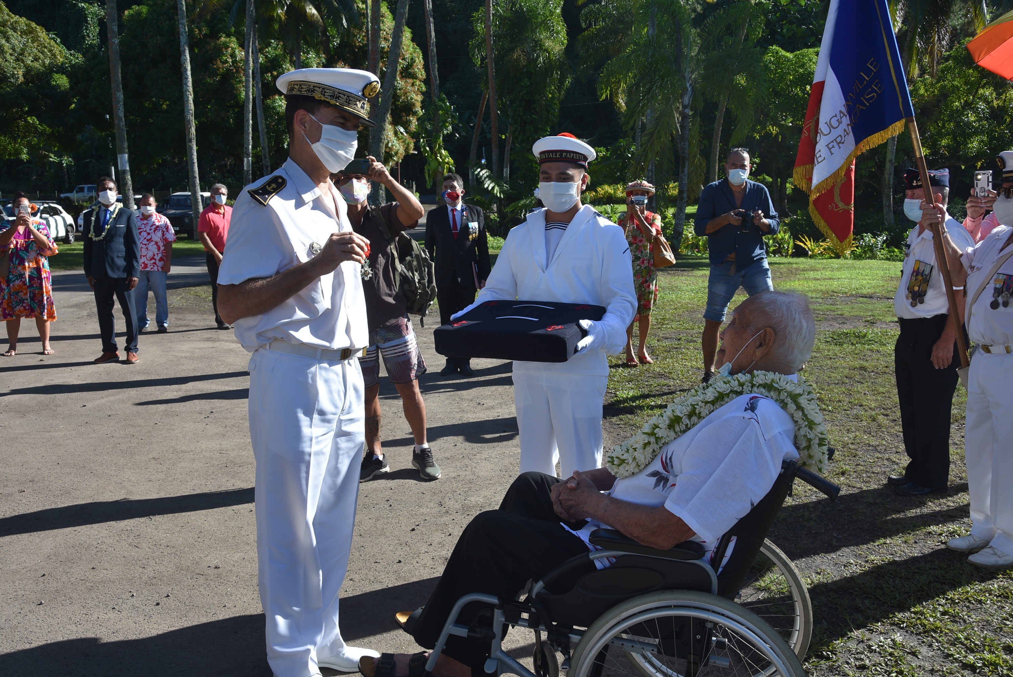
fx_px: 845
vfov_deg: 43.7
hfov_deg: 61.9
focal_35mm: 30
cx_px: 506
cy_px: 338
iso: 125
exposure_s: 1/200
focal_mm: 20
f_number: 7.1
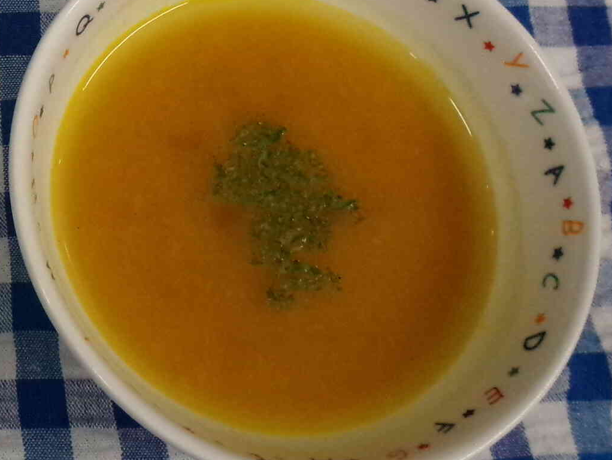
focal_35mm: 71
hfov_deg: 25.0
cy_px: 70
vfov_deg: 20.4
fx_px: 1256
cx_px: -103
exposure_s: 1/125
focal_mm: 5.1
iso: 703
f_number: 3.9
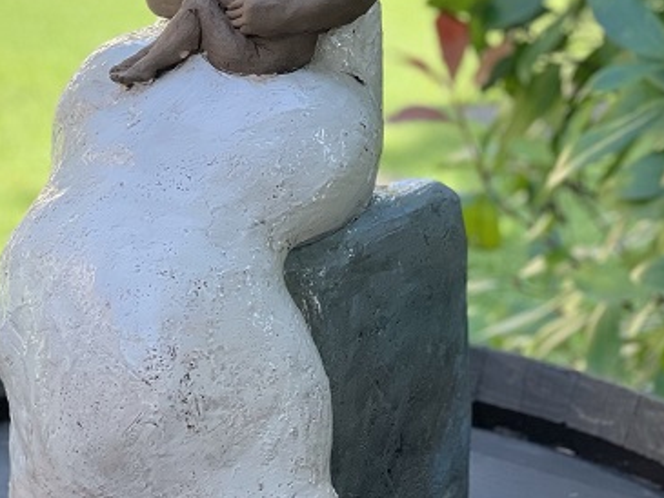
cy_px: 0
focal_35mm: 114
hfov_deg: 17.2
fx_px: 2187
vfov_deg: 12.8
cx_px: 215
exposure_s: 1/505
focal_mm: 6
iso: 25
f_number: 2
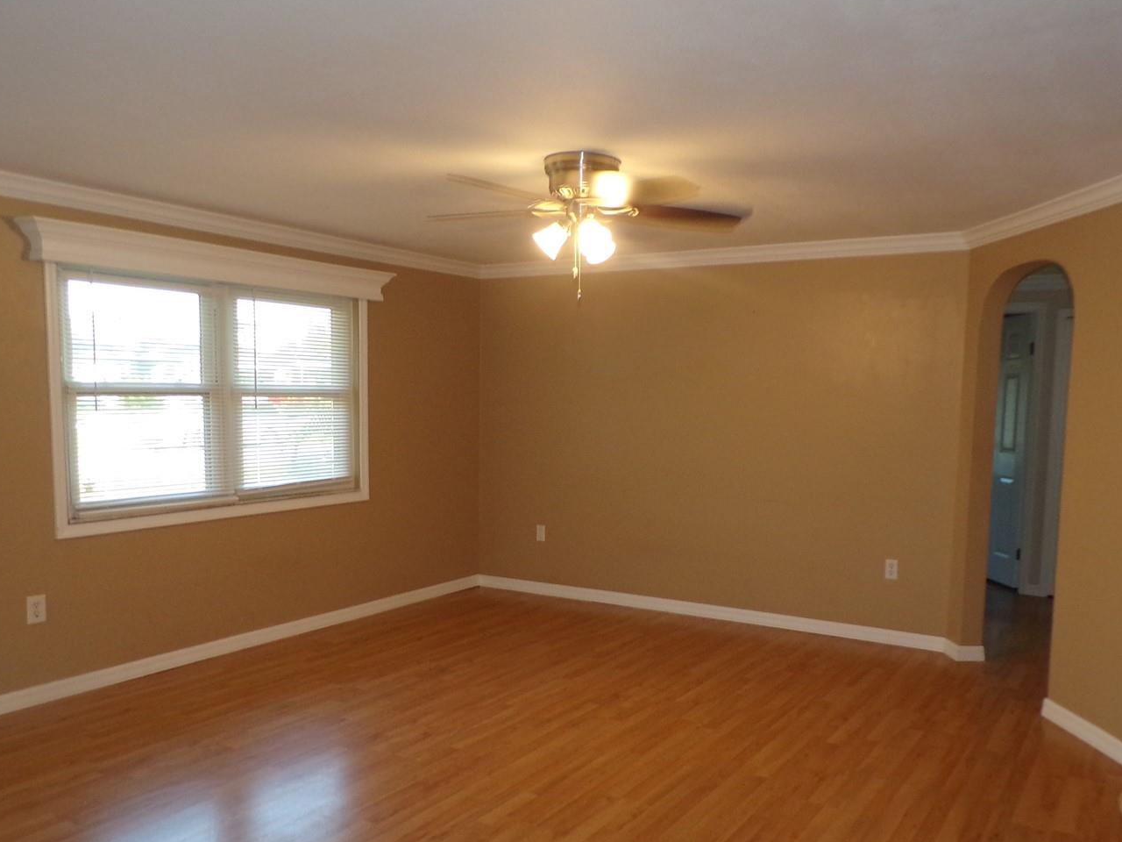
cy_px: 478
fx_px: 972
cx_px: 591
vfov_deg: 46.7
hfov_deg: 59.9
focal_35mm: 30
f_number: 3
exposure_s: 1/34
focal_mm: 4.3
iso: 200
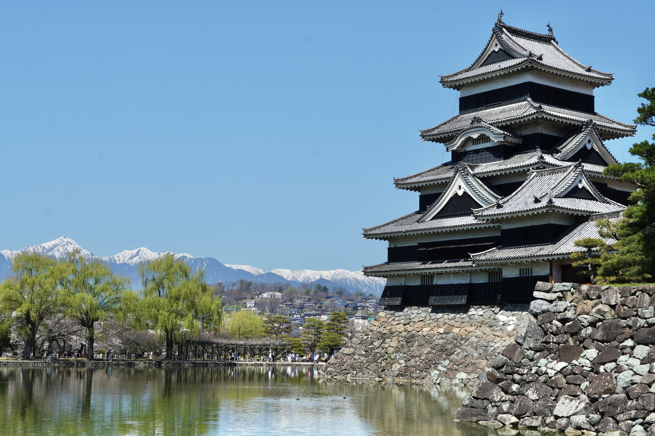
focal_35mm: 60
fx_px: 1091
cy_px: 218
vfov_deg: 22.6
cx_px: 328
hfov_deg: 33.4
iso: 160
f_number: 14
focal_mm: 40
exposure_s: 1/80
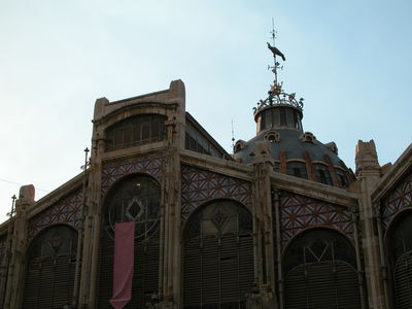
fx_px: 643
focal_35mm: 54
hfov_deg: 35.5
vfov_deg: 27.0
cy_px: 154
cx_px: 206
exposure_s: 1/339
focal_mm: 13.7
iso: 100
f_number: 6.2
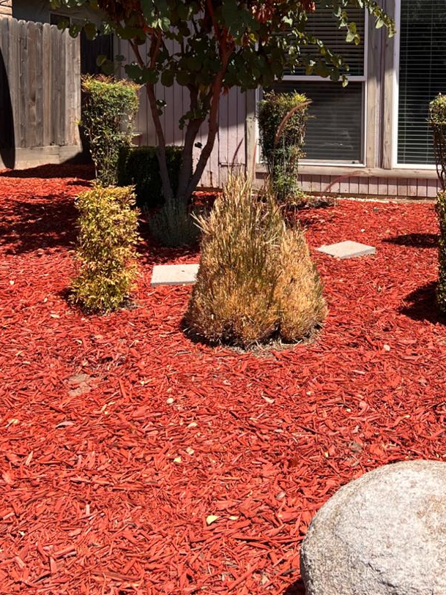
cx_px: 368
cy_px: 202
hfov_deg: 29.4
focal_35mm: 48
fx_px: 825
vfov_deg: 39.2
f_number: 1.5
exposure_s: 1/2299
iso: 50
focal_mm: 5.7
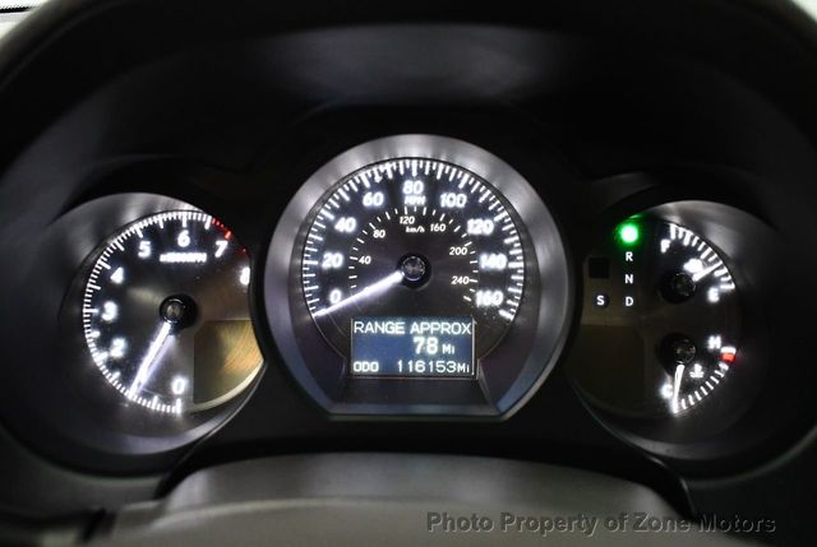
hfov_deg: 53.1
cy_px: 274
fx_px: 818
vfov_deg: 37.0
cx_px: 408
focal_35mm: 36
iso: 3200
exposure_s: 1/125
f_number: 3.5
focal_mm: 18
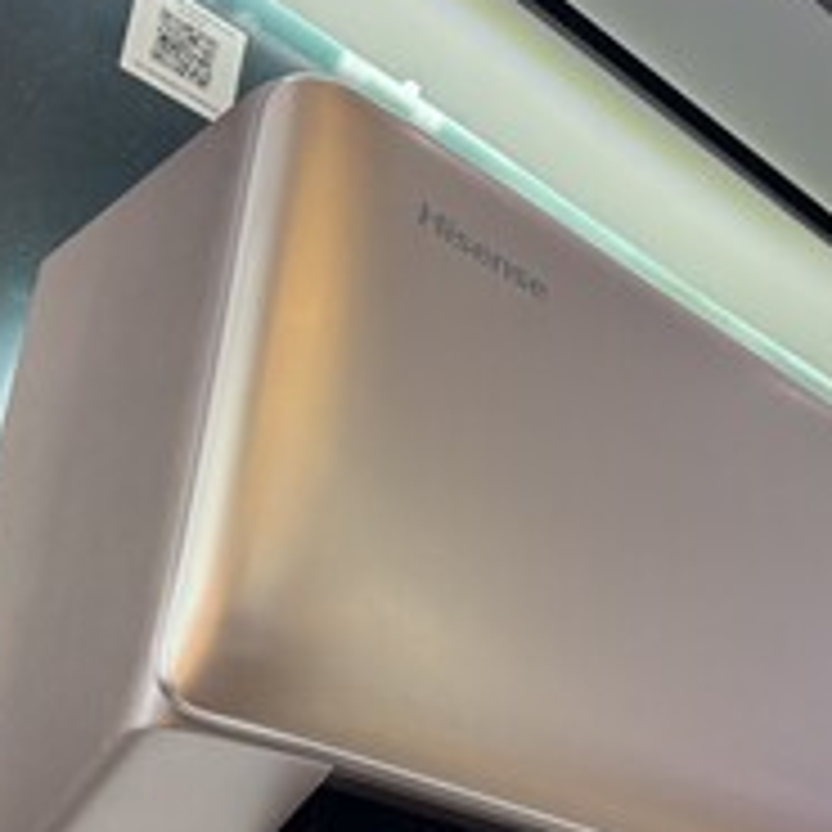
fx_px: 1496
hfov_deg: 30.7
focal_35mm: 55
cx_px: 589
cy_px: 675
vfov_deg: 30.3
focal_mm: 6.76
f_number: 1.78
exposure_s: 1/100
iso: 80
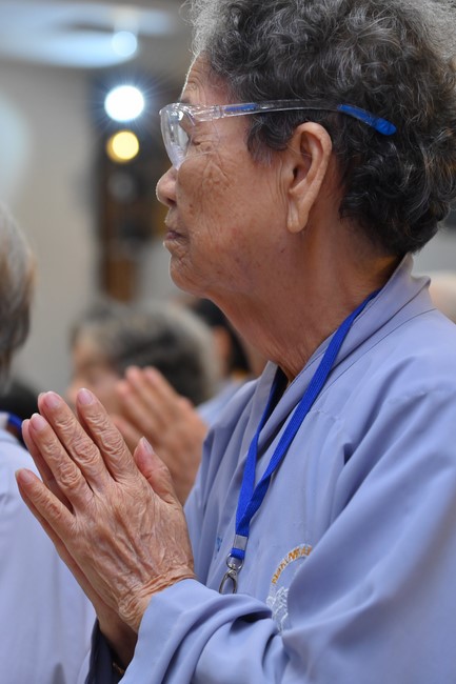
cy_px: 342
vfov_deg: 17.1
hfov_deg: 11.4
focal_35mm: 120
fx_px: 2281
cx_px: 228
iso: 1250
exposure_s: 1/125
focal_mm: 120
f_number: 5.6
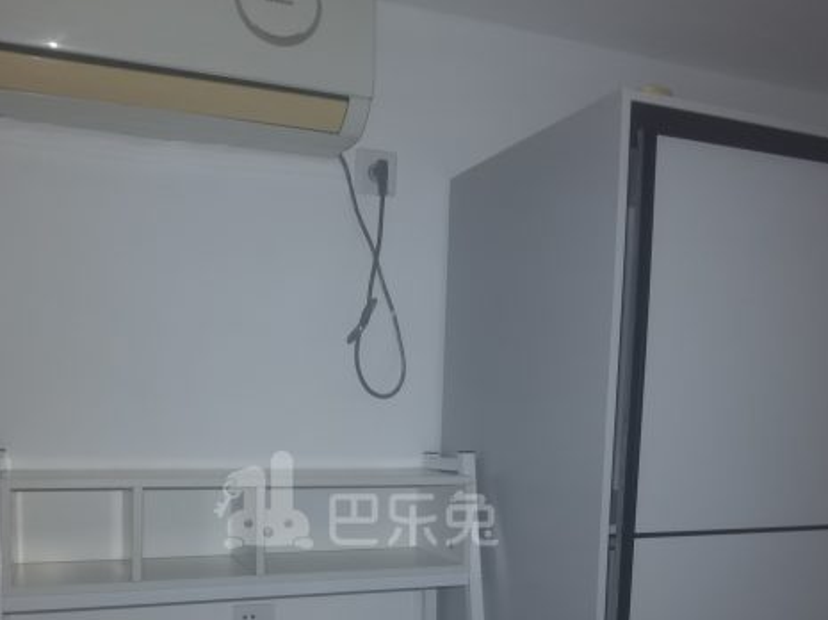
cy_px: 501
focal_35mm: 31
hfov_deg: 58.2
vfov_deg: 43.2
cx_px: 356
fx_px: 741
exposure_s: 1/50
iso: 320
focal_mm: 4.4
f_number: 1.8
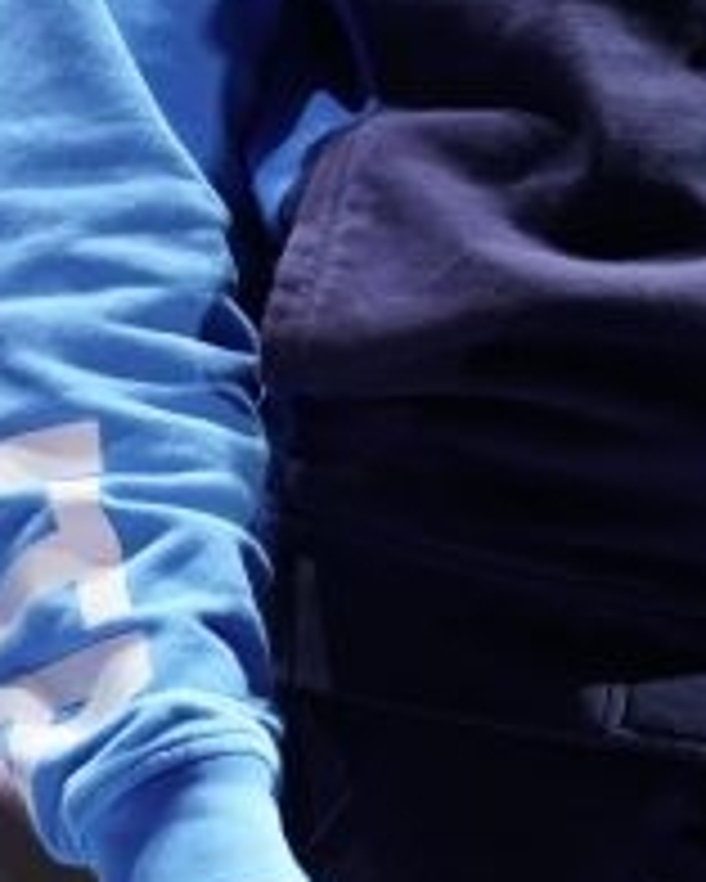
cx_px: 854
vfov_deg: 1.7
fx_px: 29935
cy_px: 76
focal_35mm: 1147
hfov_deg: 1.4
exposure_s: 1/250
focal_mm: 200
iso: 640
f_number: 2.8
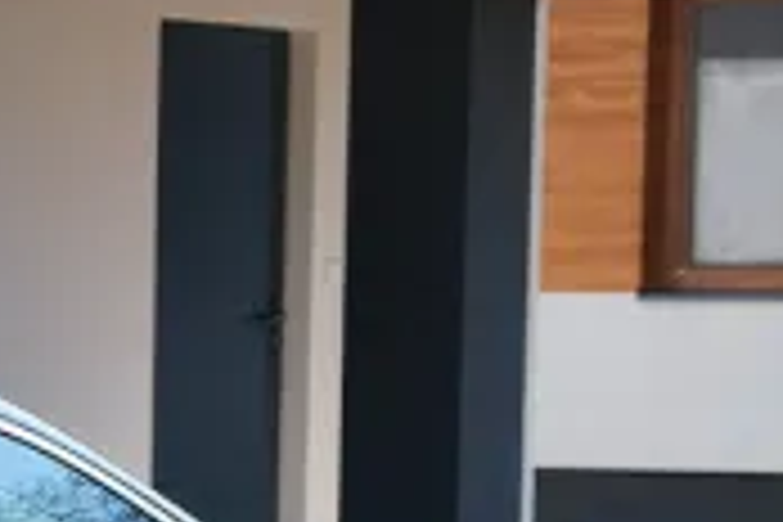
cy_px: 936
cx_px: -612
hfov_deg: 7.9
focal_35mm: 254
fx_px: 5524
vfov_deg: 5.3
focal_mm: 46.3
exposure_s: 1/300
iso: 320
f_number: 5.6
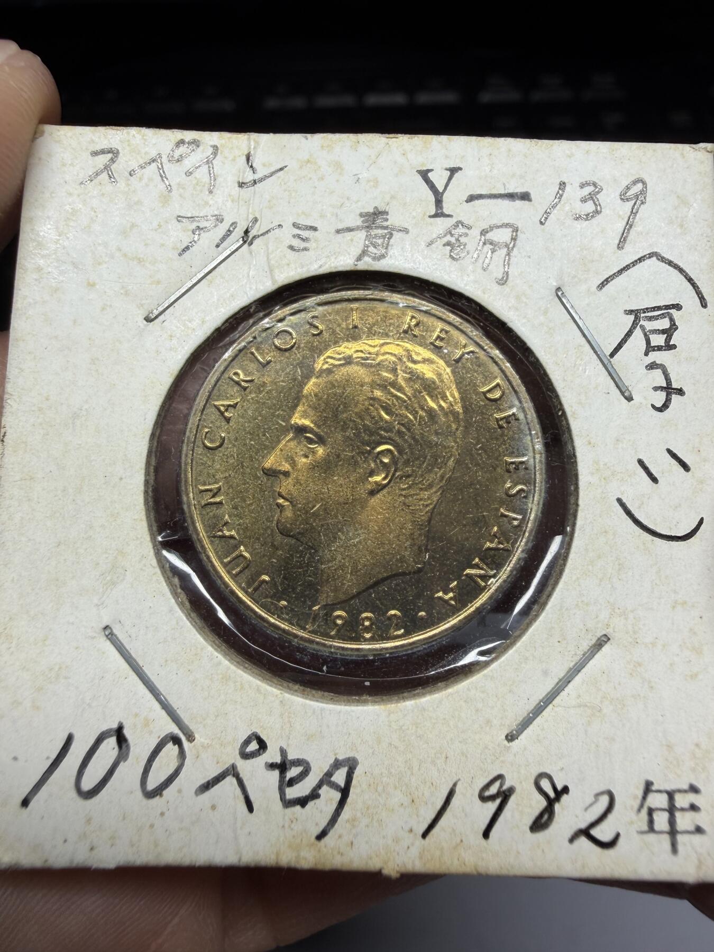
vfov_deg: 67.3
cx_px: 357
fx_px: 715
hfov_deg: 53.1
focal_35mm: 26
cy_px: 476
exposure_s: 1/204
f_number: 2.2
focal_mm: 2.22
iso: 40
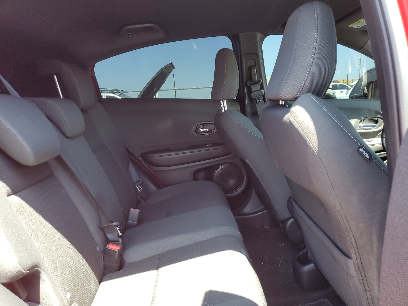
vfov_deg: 53.1
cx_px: 204
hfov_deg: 67.3
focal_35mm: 26
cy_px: 153
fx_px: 306
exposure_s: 1/120
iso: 69
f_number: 1.5
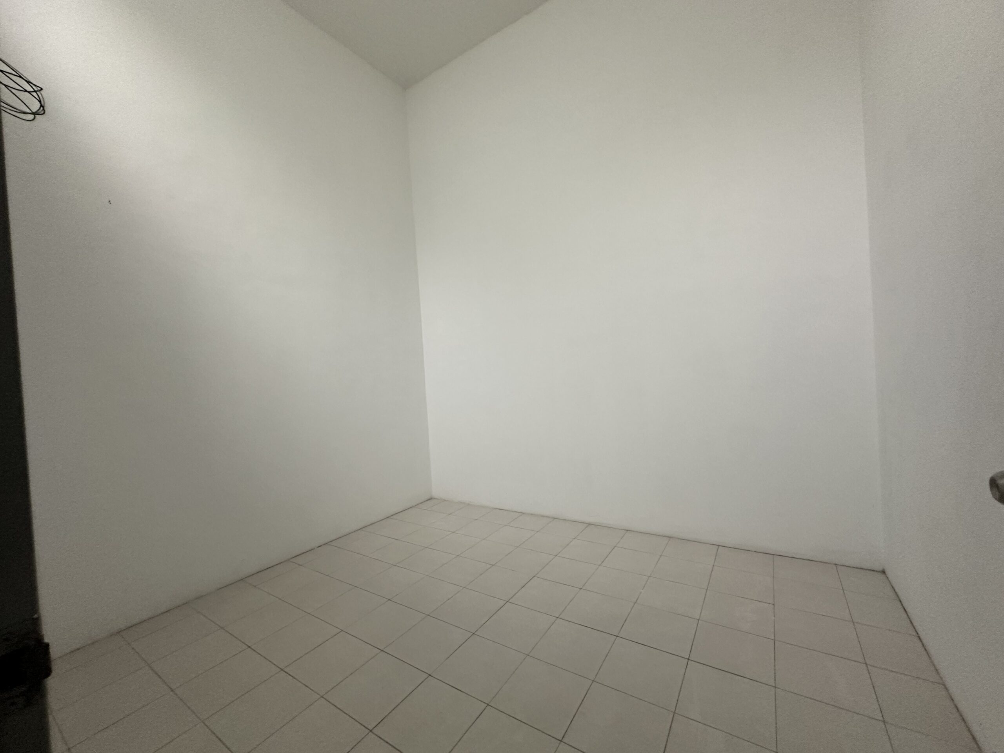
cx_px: 502
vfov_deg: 85.7
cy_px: 376
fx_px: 406
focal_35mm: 14
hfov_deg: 102.1
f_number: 2.2
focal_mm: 2.22
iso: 250
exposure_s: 1/99
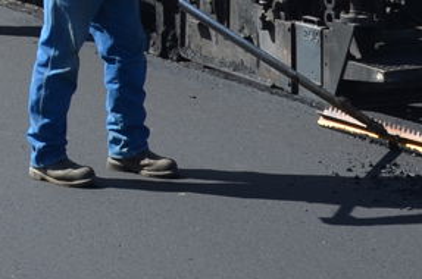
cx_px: -47
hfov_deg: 11.0
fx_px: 2152
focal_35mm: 184
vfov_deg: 7.1
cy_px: -291
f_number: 8
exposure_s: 1/250
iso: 125
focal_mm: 22
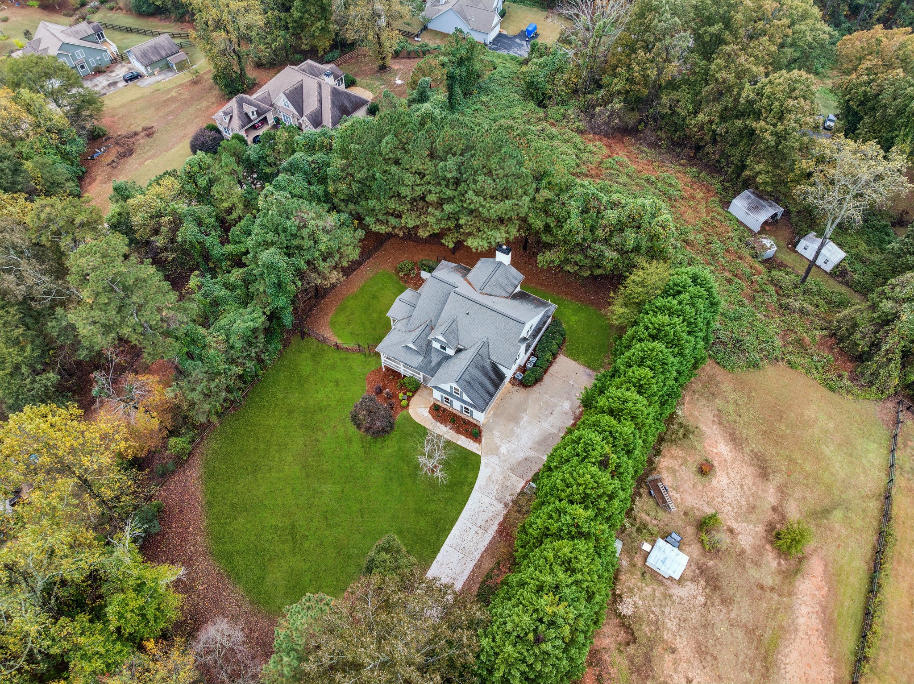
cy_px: 342
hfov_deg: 71.6
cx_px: 457
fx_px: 633
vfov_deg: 56.8
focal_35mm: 24
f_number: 2.8
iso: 100
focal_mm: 12.3
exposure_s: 1/60
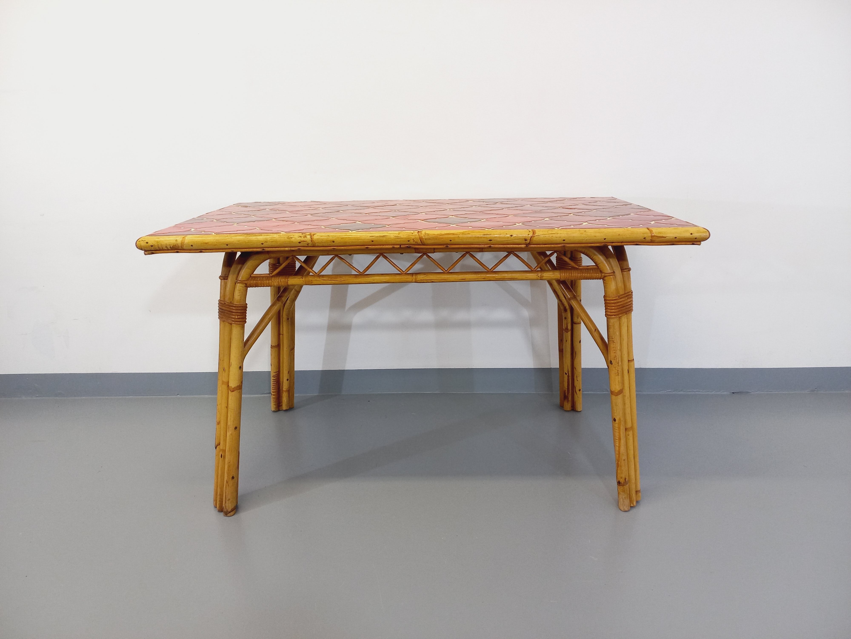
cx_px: 426
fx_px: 615
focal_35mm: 25
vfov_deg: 54.9
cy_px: 320
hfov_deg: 69.4
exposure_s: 1/49
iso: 200
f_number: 1.8
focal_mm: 4.65
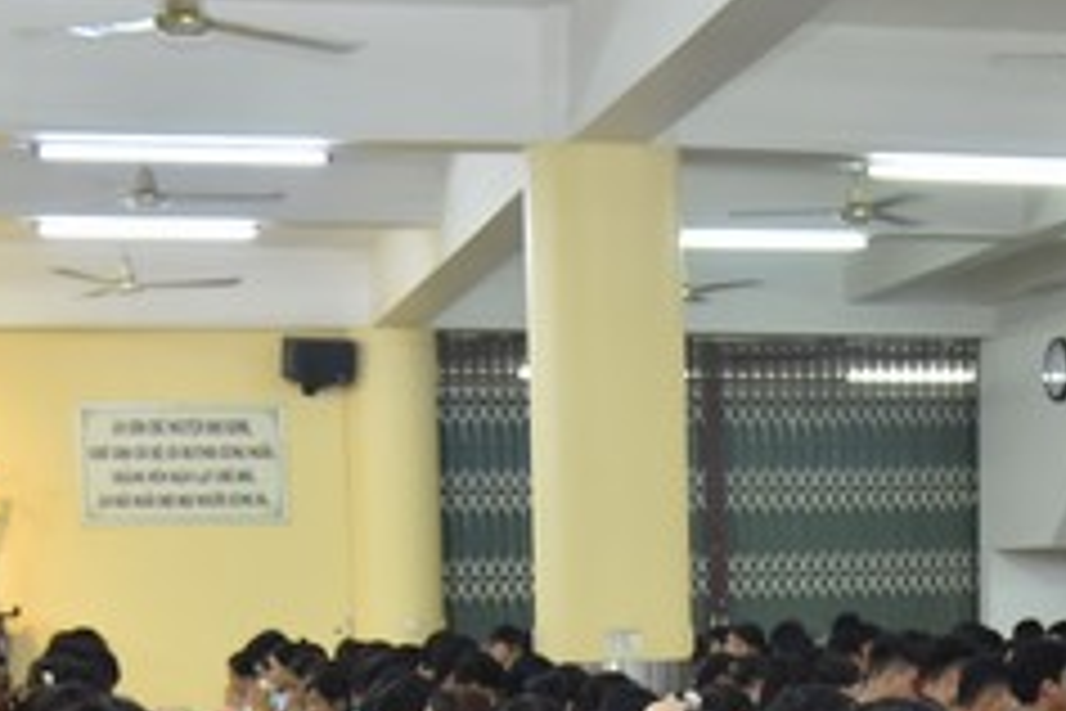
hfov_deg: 23.7
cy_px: 927
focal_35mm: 85
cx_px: 751
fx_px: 2517
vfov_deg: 15.3
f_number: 4.5
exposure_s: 1/125
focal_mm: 31
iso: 2500
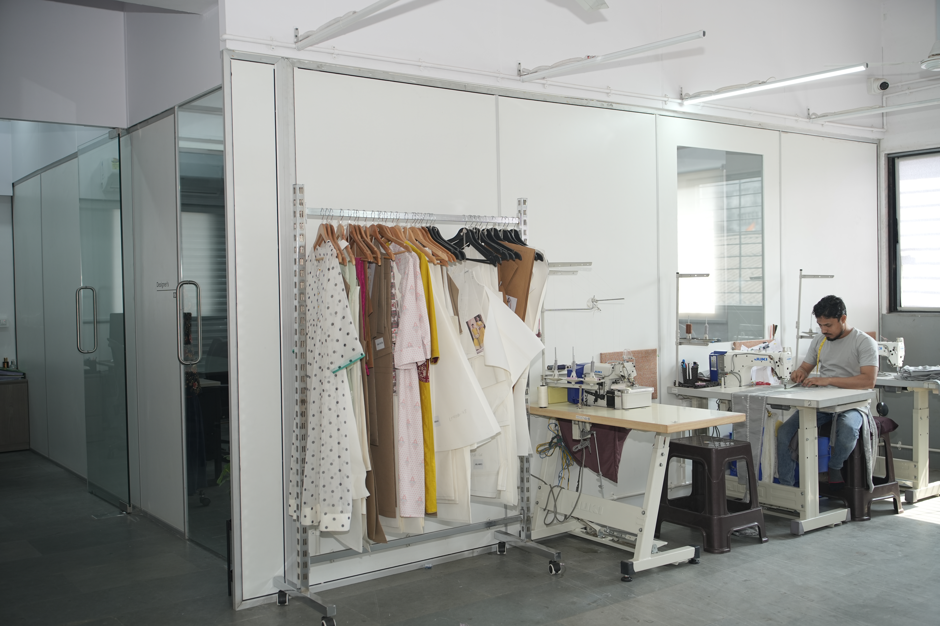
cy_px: 313
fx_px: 914
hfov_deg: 54.4
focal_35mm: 35
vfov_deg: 37.9
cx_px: 470
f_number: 2.8
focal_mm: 35
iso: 200
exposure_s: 1/160
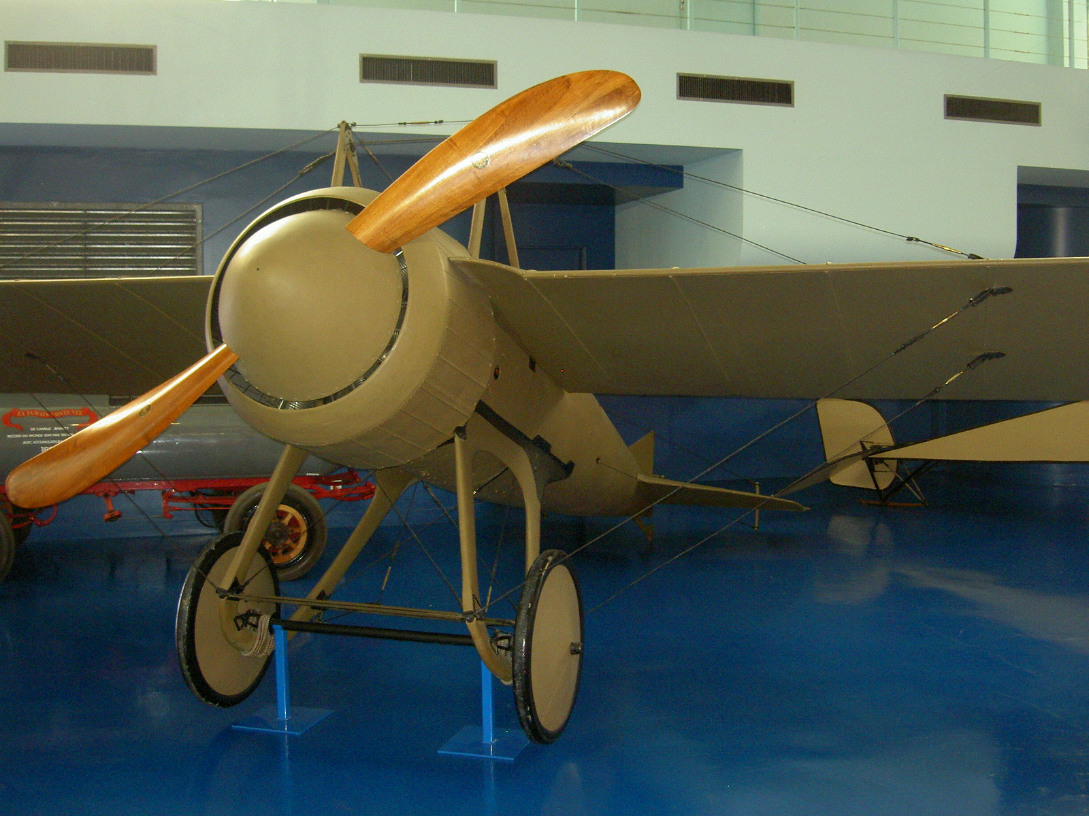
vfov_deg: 36.8
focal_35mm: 39
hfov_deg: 47.9
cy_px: 408
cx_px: 544
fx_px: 1227
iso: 100
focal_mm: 8
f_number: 2.8
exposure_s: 1/59.5
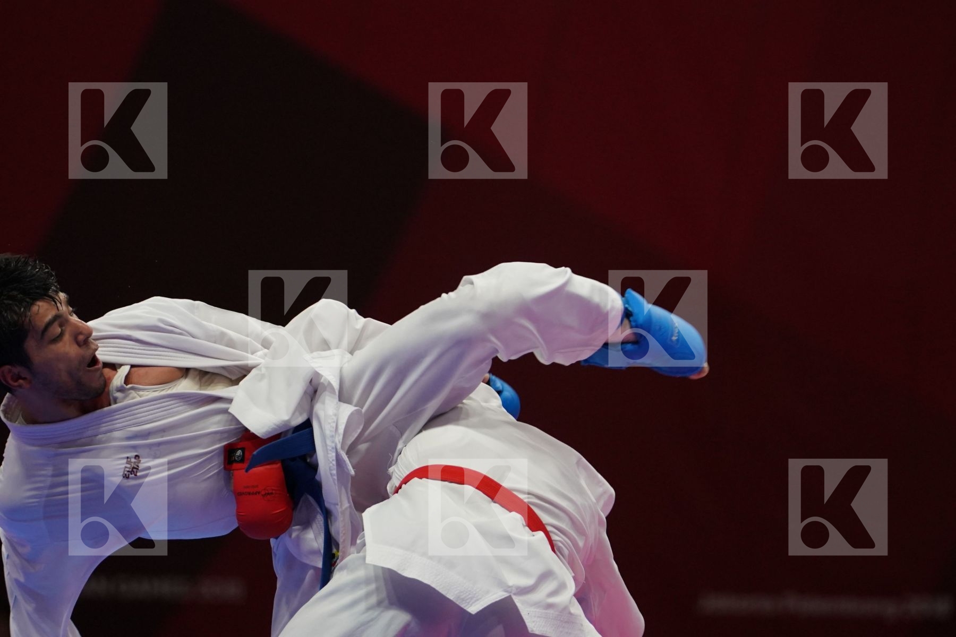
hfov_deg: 6.0
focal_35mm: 346
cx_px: 478
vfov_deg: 4.0
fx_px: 9188
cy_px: 318
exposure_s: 1/1000
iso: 2000
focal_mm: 231
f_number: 4
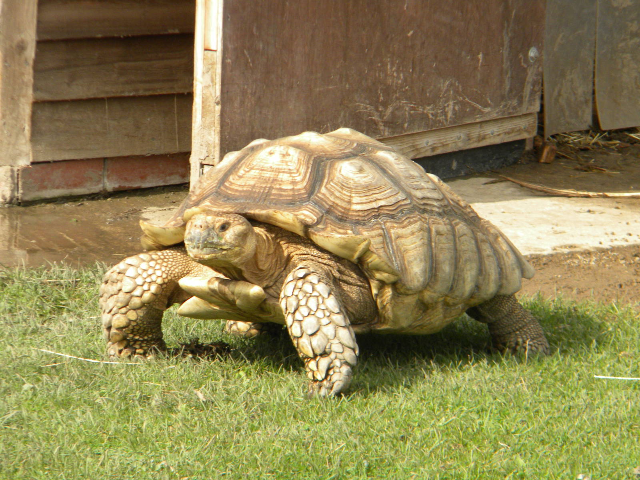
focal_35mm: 278
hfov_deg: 7.1
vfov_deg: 5.3
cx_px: 320
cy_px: 240
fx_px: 5140
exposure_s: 1/500
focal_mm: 50.4
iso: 180
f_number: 5.4
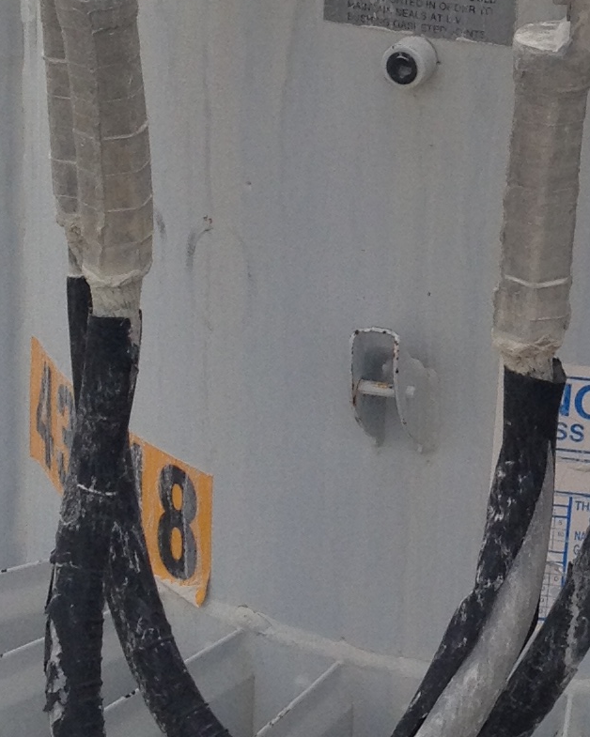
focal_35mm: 142
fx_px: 3099
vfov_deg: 13.4
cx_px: 738
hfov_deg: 10.7
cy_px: 46
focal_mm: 4.28
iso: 50
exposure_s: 1/234
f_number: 2.4
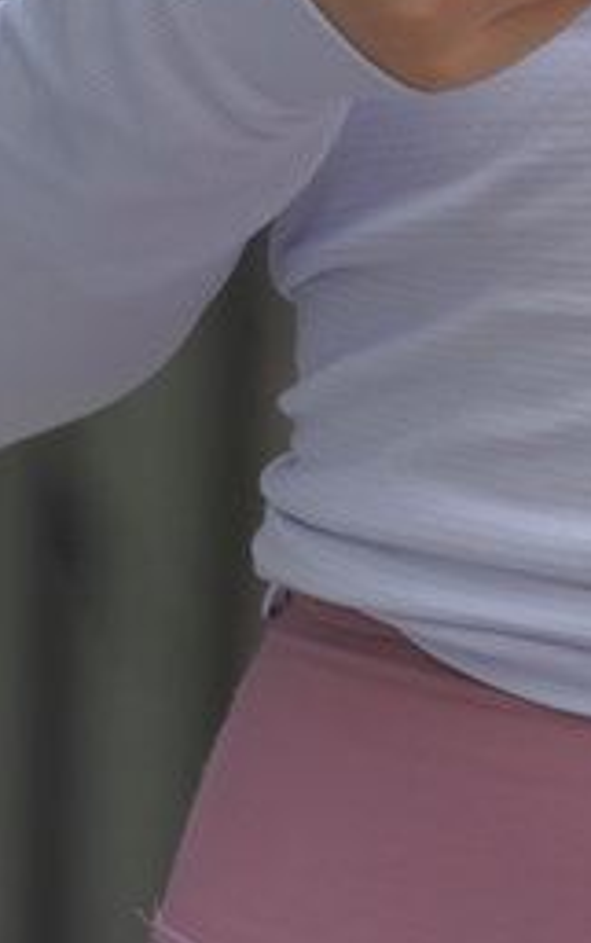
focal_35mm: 723
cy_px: -216
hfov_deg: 1.8
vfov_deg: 2.9
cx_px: 620
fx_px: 18601
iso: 320
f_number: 5.6
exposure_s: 1/400
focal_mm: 135
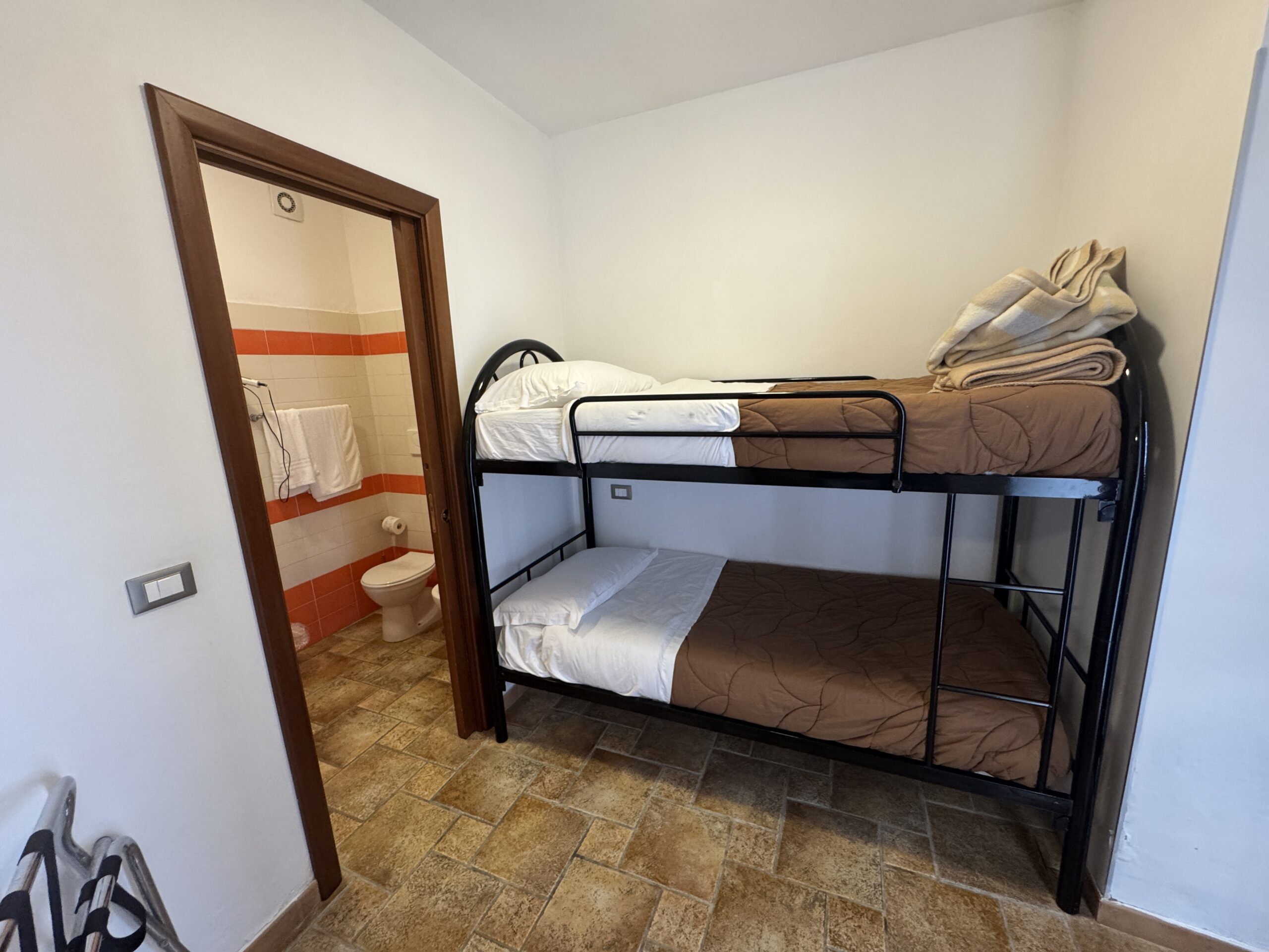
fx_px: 513
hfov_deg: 102.1
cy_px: 476
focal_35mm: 14
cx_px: 634
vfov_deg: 85.7
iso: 250
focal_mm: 2.22
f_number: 2.2
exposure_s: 1/50
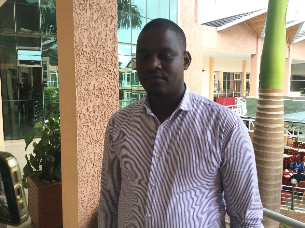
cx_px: 152
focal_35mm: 32
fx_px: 282
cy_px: 114
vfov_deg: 44.1
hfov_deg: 56.9
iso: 50
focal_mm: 3.3
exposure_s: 1/120
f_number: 2.4
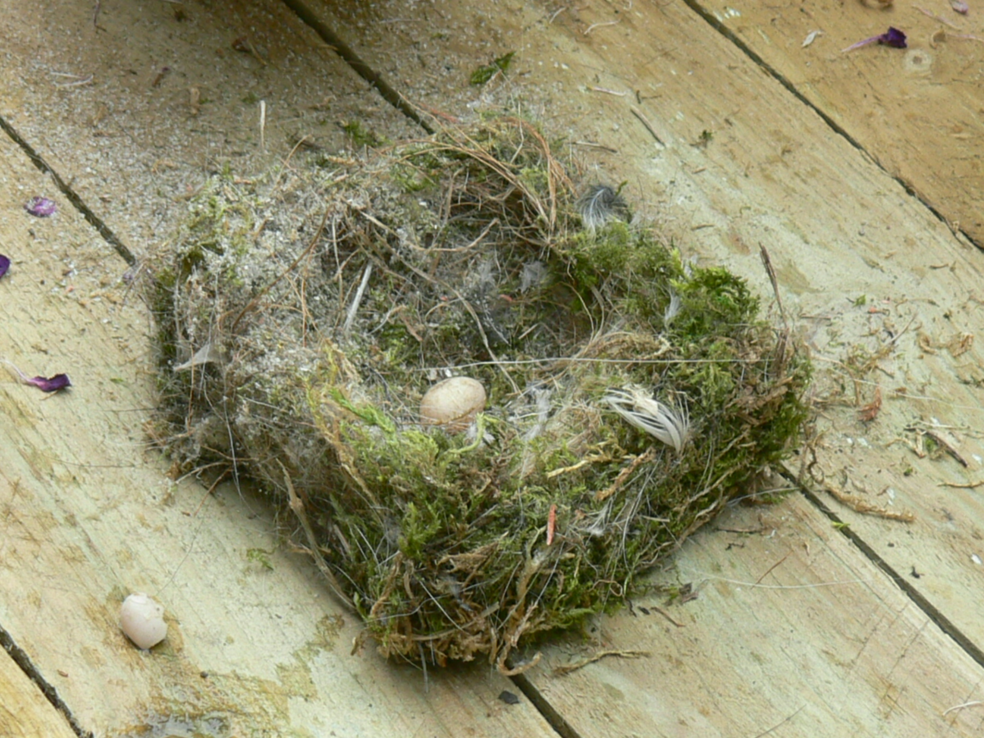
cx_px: 492
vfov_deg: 40.7
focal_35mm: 35
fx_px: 995
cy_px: 369
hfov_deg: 52.6
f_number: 4
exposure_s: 1/50
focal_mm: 7.4
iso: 80
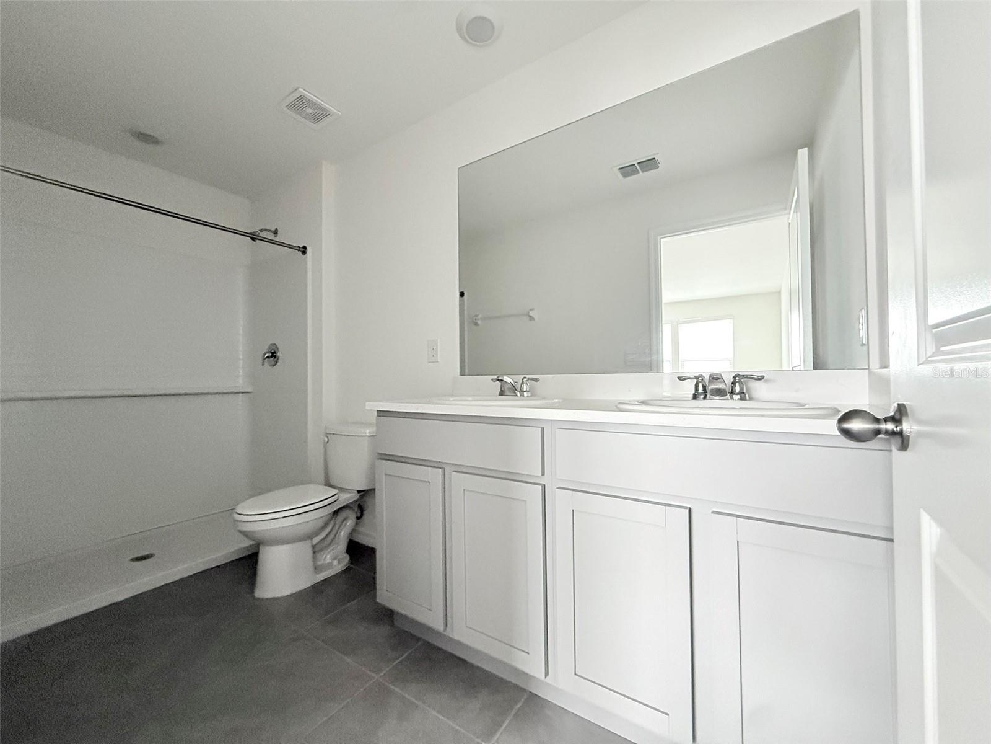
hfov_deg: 102.1
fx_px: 401
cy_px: 372
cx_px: 496
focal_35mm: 14
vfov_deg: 85.7
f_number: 2.2
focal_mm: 2.22
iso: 800
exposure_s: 1/60
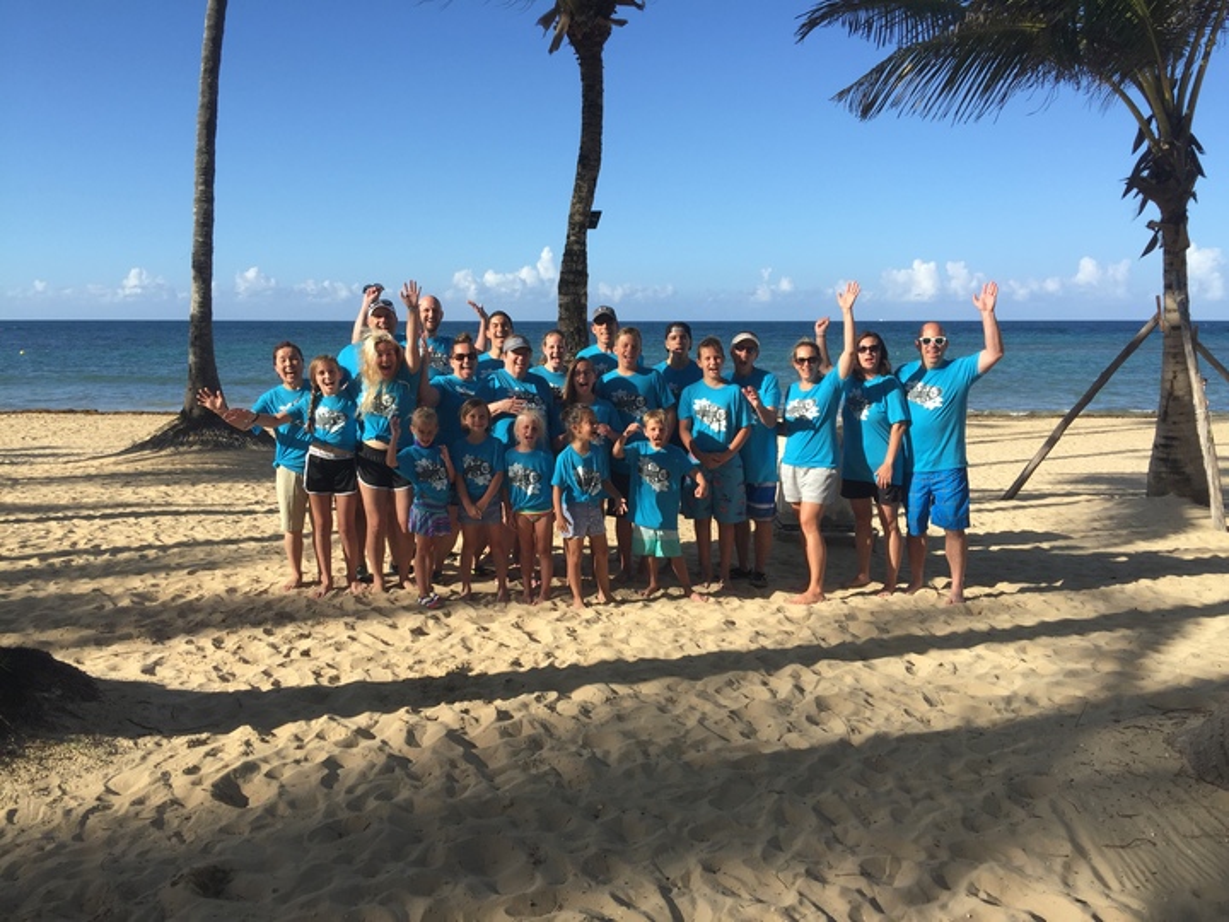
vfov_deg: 48.2
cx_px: 614
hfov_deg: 61.7
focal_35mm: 29
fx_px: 1030
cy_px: 461
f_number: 2.2
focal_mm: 4.15
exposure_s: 1/1464
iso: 32
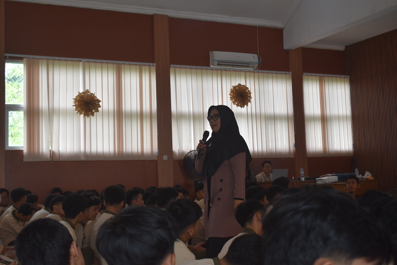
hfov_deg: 38.9
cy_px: 132
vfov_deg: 26.5
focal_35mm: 51
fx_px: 563
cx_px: 198
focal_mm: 34
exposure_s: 1/125
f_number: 5.6
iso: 400
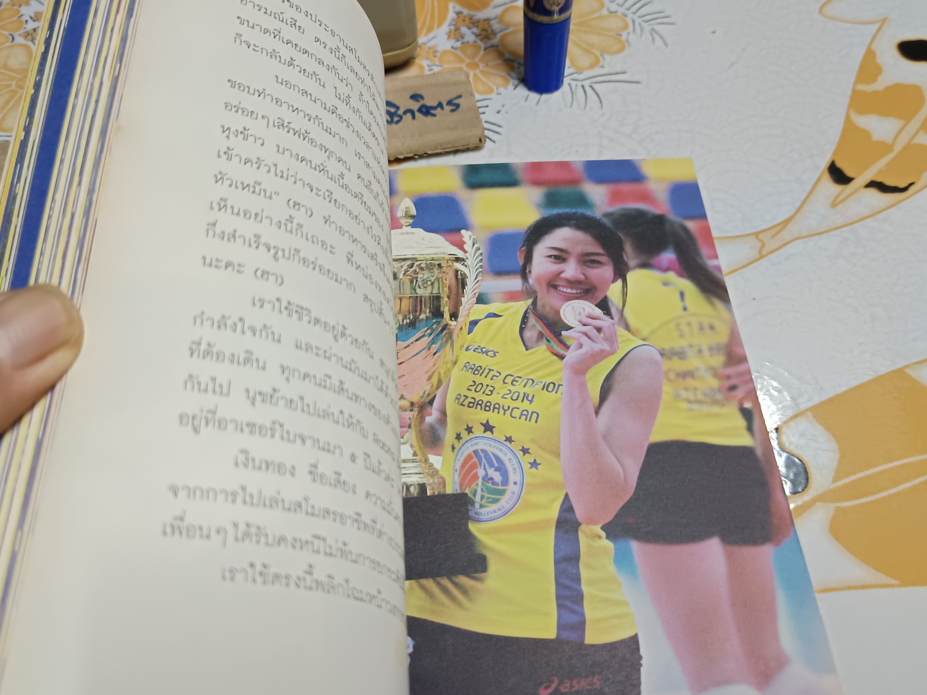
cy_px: 406
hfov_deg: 56.8
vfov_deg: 44.0
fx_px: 857
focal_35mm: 32
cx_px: 499
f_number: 1.7
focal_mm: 5.31
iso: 1199
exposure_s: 1/50
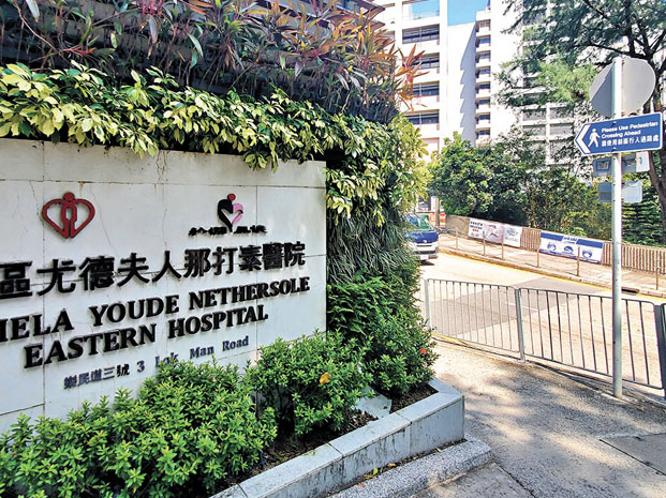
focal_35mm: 19
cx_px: 298
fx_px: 365
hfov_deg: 84.4
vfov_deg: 67.9
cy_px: 198
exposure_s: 1/350
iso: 50
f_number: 2.2
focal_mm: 1.8
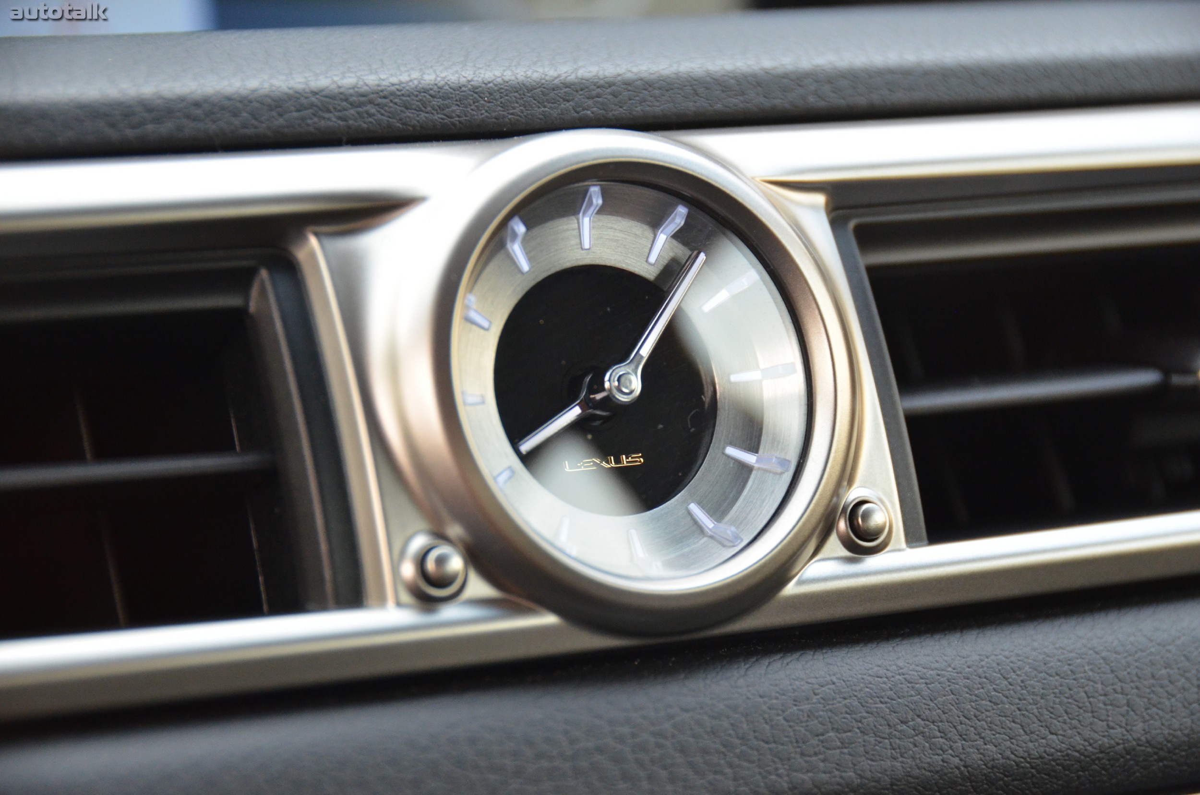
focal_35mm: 142
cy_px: 398
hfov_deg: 14.4
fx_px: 4740
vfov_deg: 9.6
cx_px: 600
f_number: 5.3
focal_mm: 95
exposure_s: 1/200
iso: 1600
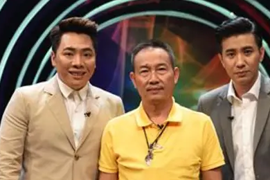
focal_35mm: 96
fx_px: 720
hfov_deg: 21.2
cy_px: 136
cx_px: 154
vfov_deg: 14.2
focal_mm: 48
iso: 800
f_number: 3.2
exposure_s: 1/250
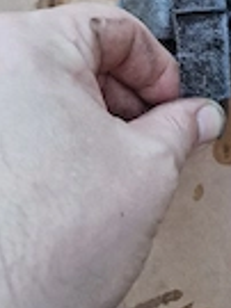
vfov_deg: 26.4
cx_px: 316
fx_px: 606
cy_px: -30
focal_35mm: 68
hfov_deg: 19.6
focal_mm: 6.4
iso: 160
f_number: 1.8
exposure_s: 1/100
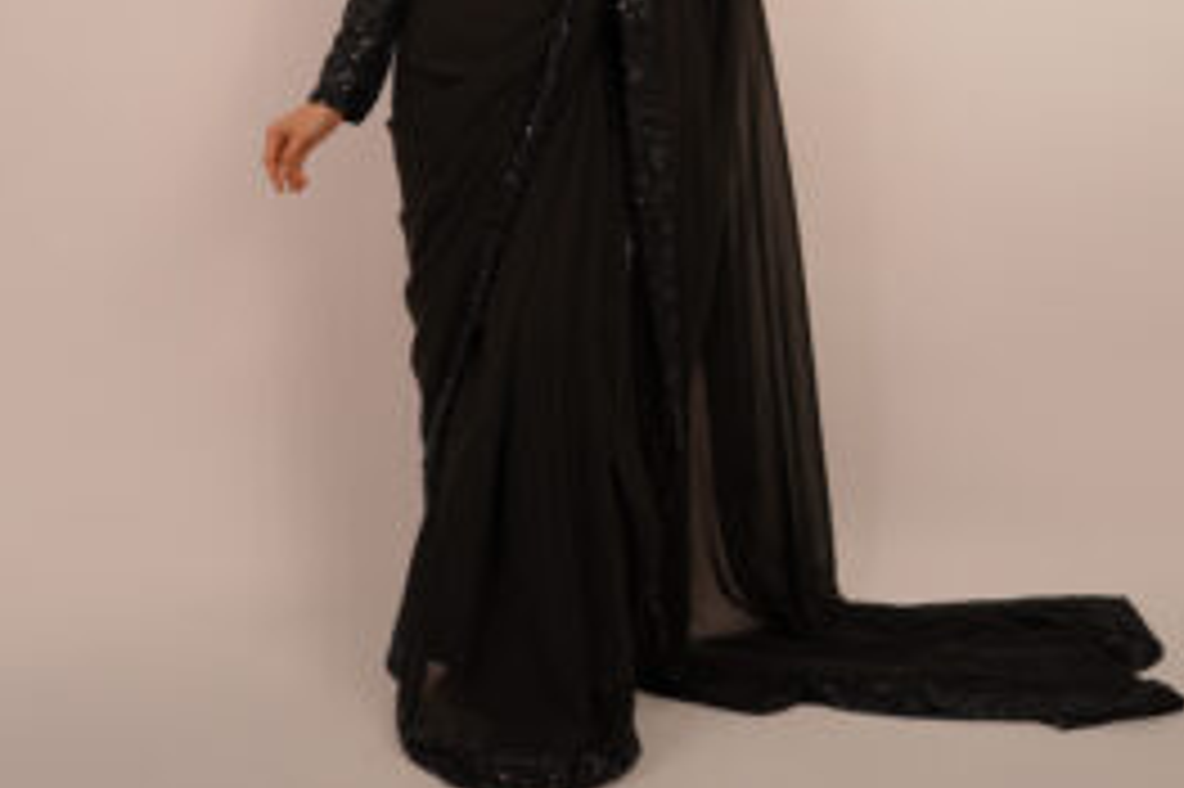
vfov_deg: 21.4
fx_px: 1972
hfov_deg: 33.4
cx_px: 599
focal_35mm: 60
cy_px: -86
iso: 125
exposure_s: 1/100
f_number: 3.2
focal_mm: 35
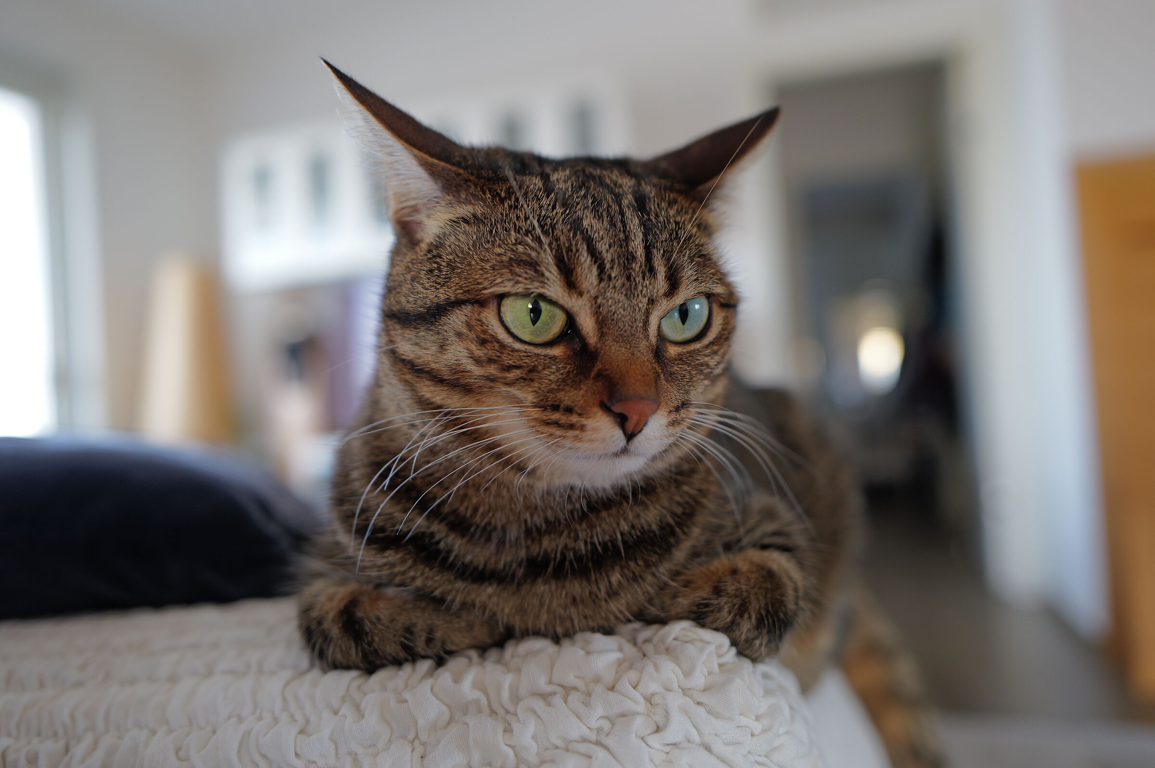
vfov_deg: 46.3
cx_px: 578
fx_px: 898
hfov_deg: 65.5
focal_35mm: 28
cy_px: 384
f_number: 2.5
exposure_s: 1/125
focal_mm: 28
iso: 400
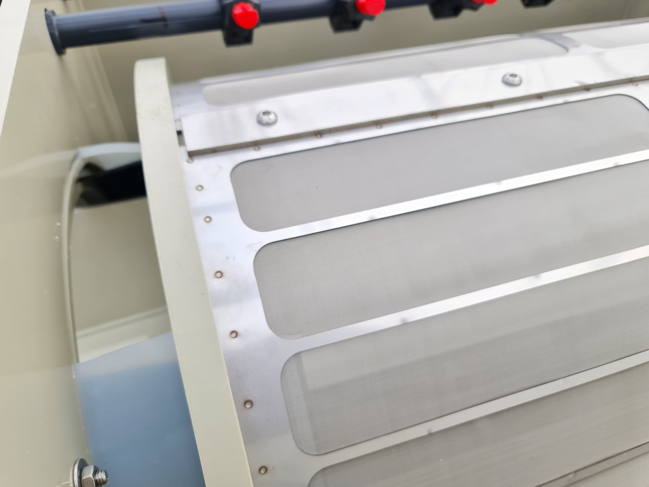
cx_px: 324
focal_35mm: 25
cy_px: 244
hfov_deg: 69.4
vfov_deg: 54.9
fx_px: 469
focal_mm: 7
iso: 50
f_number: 1.8
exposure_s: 1/120
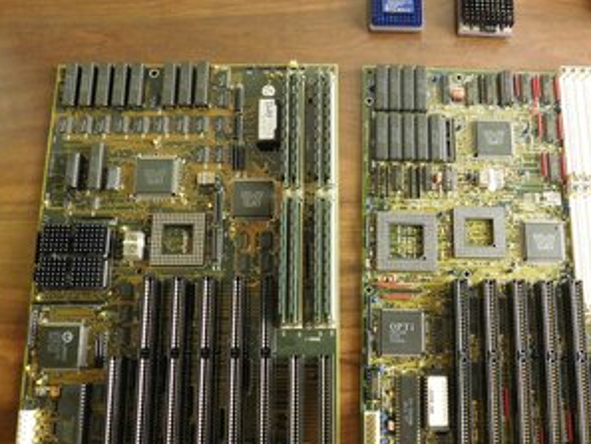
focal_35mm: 31
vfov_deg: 45.4
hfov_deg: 58.0
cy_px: 251
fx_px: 529
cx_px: 346
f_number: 3
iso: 400
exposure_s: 1/30
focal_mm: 4
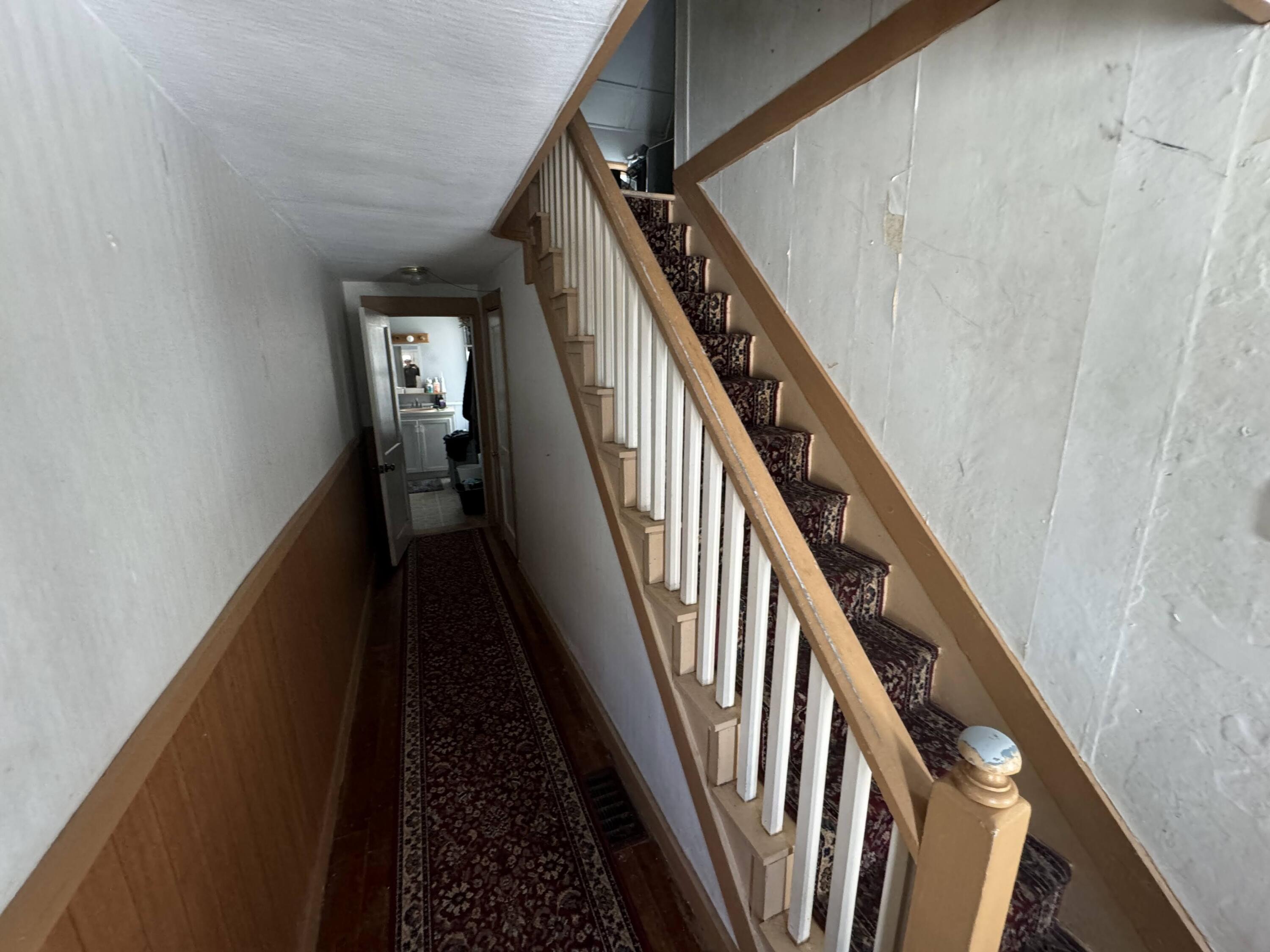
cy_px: 476
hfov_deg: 102.1
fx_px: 514
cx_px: 635
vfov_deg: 85.7
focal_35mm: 14
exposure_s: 1/74
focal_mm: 2.22
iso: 320
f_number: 2.2
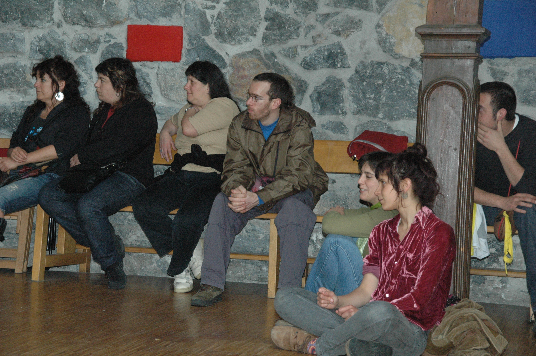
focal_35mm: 102
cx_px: 268
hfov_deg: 20.0
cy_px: 178
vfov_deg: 13.4
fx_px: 1517
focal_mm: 68
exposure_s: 1/60
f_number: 5.3
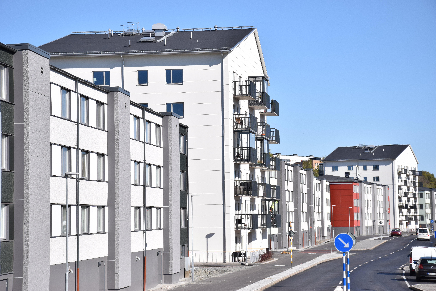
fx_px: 1126
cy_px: 146
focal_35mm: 93
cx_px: 218
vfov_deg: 14.7
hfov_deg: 21.9
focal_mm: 62
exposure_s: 1/1000
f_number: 8
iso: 320
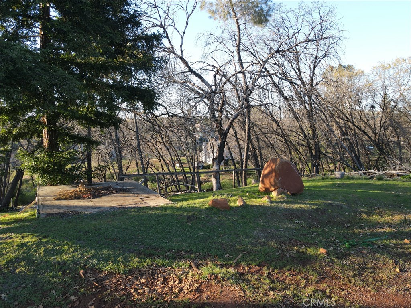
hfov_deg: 71.6
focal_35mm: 24
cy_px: 154
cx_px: 206
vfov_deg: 56.8
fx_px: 285
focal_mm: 4.5
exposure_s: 1/80
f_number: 2.8
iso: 100
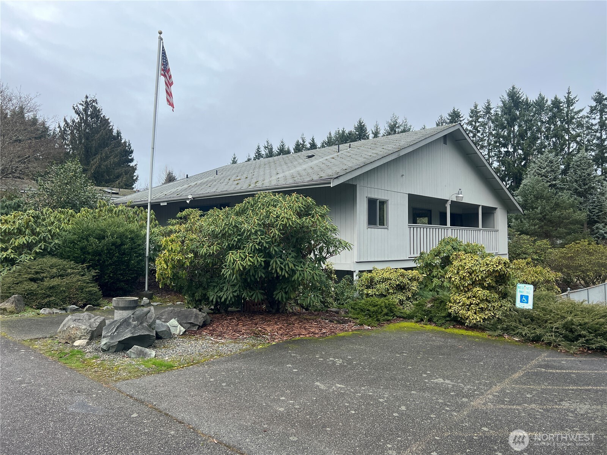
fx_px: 456
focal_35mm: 26
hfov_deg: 67.3
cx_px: 304
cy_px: 228
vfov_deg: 53.1
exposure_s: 1/1488
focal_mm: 5.7
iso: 50
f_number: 1.5
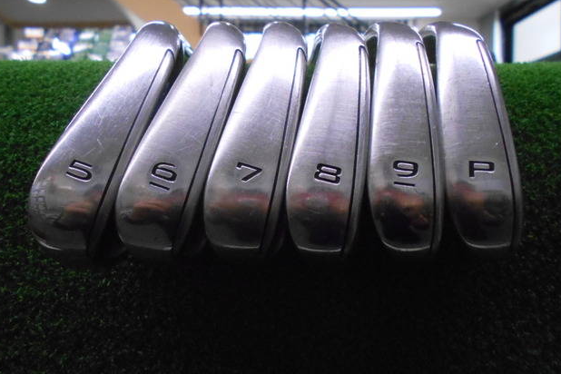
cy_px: 171
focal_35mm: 28
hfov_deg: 65.5
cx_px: 279
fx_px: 436
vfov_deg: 46.4
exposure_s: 1/200
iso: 800
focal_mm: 4.6
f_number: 3.2
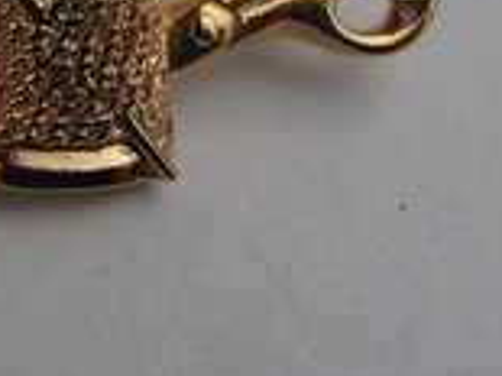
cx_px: 44
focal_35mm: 82
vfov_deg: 17.9
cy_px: 109
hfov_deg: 23.2
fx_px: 1188
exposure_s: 1/160
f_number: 4.7
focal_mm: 6.64
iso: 125
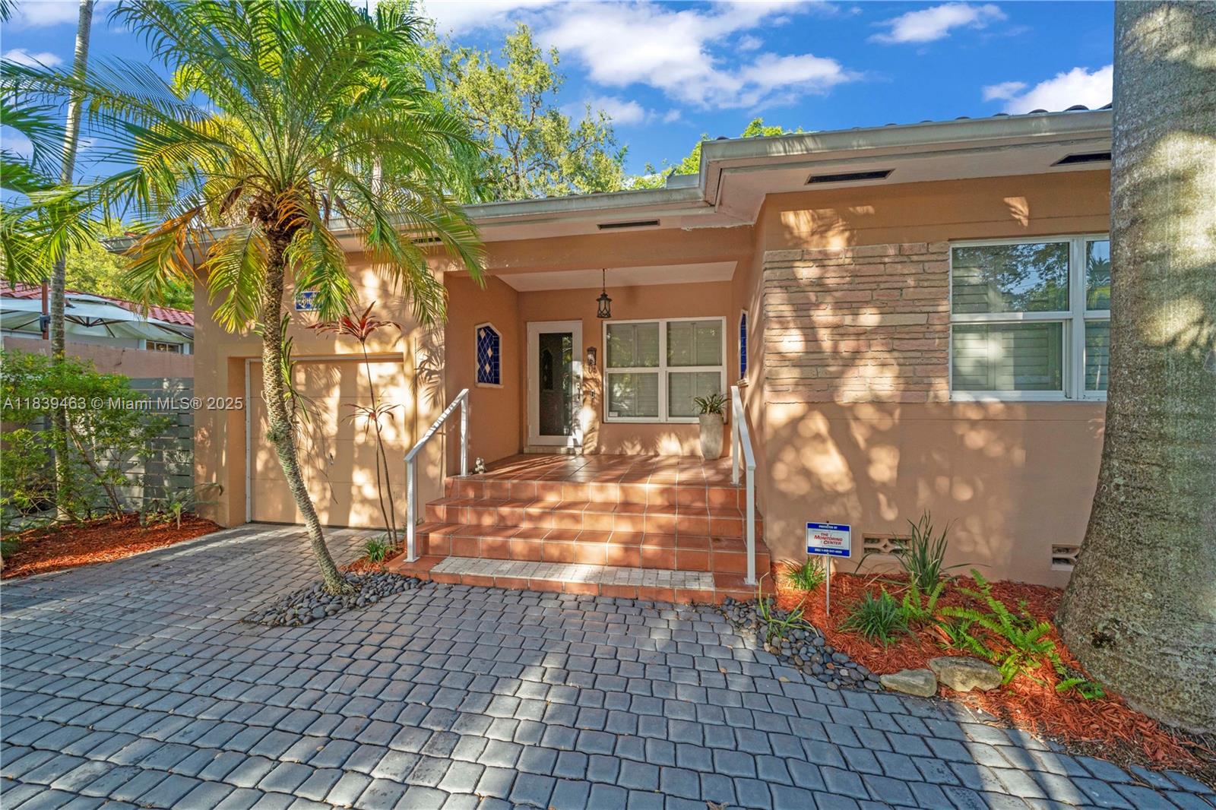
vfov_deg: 90.0
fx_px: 405
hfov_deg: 112.6
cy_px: 405
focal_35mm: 12
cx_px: 608
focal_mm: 12
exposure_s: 1/100
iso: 640
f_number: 11
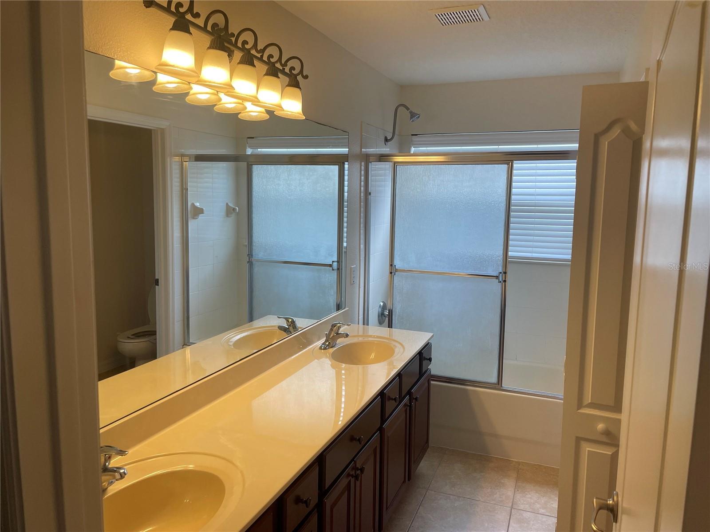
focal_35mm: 26
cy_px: 266
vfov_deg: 53.1
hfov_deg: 67.3
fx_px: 533
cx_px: 355
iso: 50
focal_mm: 4.2
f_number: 1.6
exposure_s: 1/121
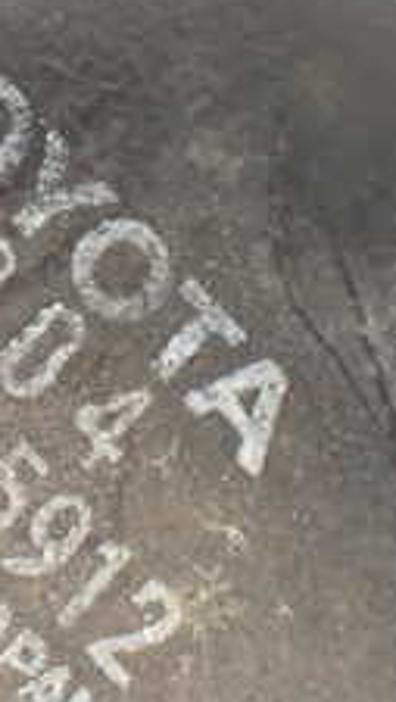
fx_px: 1620
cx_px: -69
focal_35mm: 87
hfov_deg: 13.6
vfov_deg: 24.3
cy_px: 234
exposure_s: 1/80
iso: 800
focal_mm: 5.4
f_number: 2.3
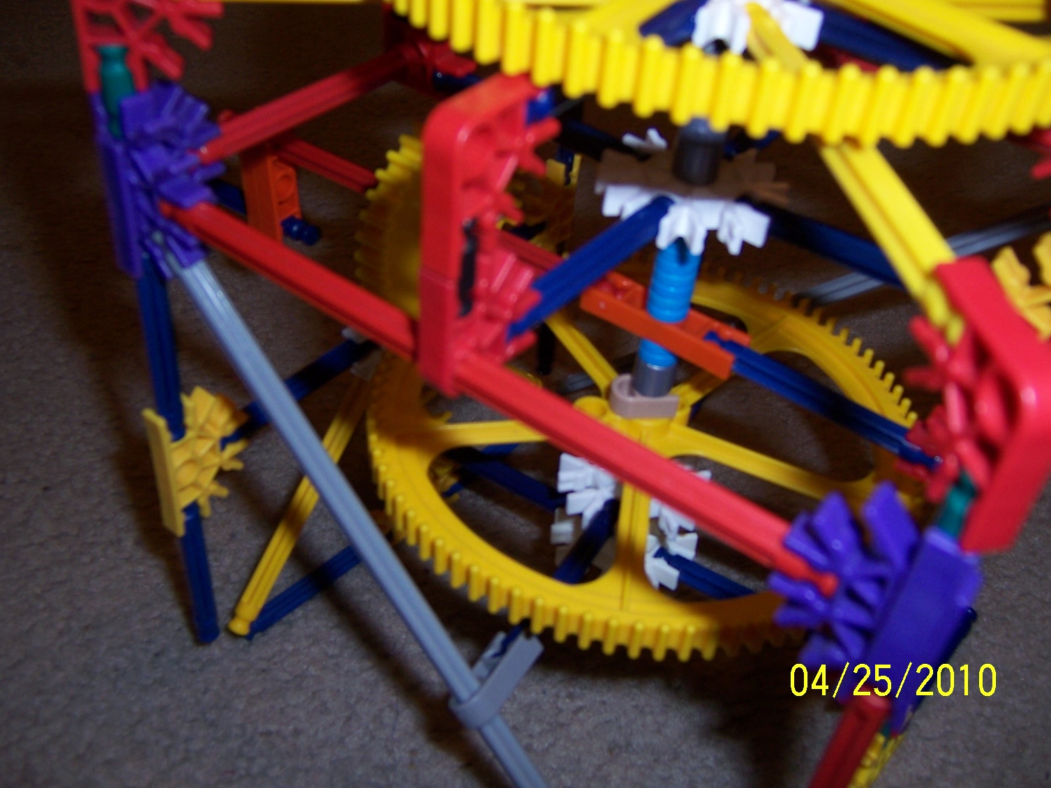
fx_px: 1032
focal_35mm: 34
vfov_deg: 41.8
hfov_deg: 53.9
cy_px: 387
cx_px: 515
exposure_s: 1/60
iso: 80
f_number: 2.8
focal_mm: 5.5
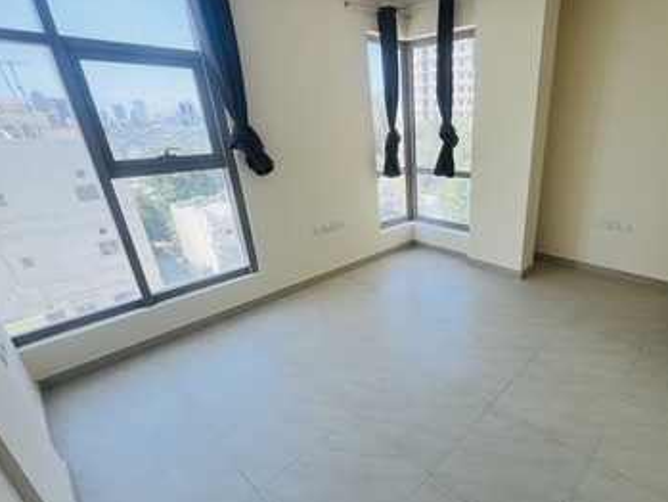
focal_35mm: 17
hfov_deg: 88.6
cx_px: 430
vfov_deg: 74.7
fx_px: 328
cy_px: 262
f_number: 1.8
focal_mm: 1.57
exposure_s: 1/99
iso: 32
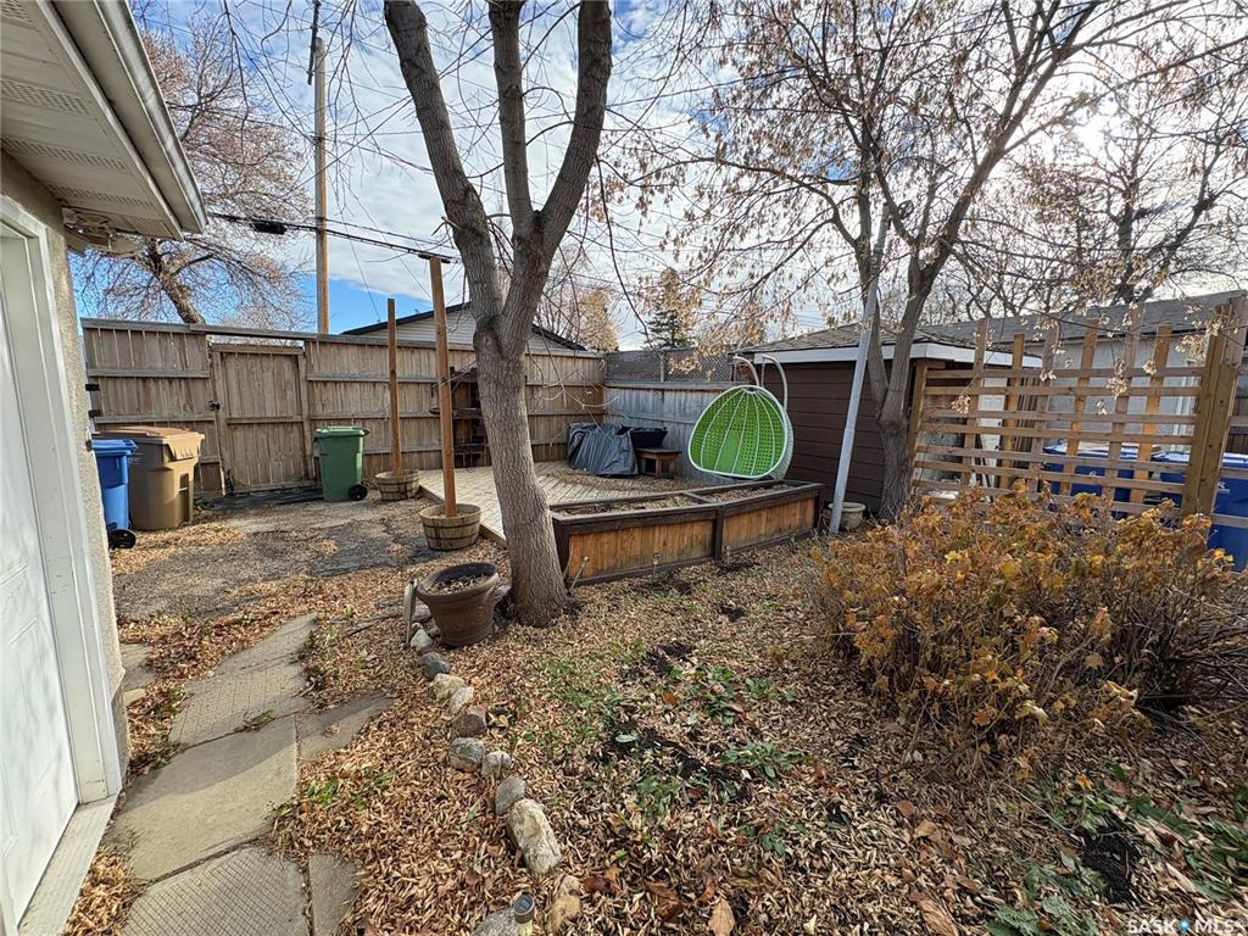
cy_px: 468
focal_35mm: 14
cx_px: 624
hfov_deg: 102.1
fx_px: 505
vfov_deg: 85.7
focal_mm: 2.22
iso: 64
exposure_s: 1/407
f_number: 2.2
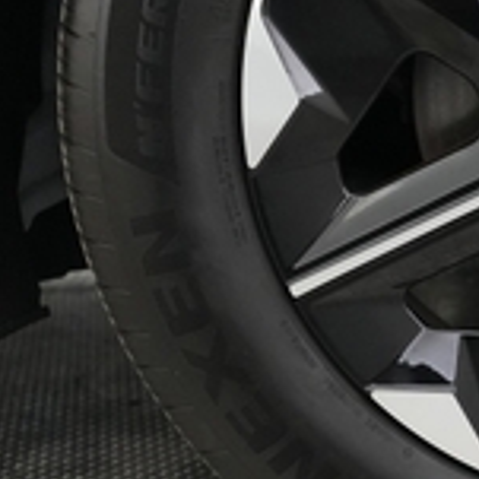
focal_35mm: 90
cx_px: 676
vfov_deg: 19.1
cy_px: 105
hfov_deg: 17.7
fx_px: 1409
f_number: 2.8
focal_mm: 25
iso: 6400
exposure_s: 1/160
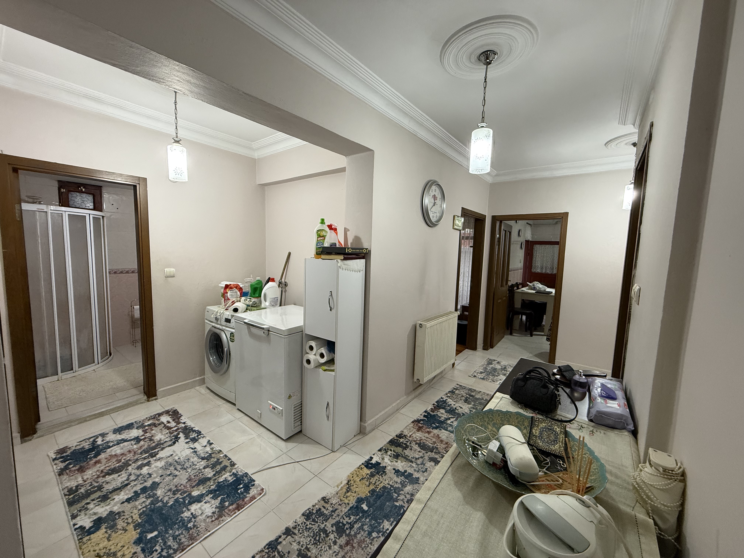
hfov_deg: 102.1
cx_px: 372
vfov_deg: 85.7
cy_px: 279
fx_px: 301
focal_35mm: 14
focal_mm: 2.22
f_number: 2.2
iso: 250
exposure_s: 1/50
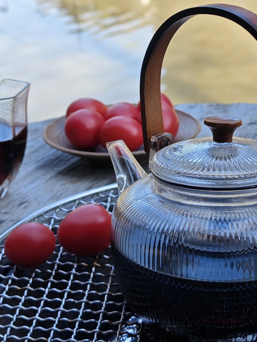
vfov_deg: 21.5
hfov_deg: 16.4
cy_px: 69
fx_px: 891
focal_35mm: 90
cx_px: 171
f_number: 2
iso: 50
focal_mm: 8.72
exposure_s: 1/345
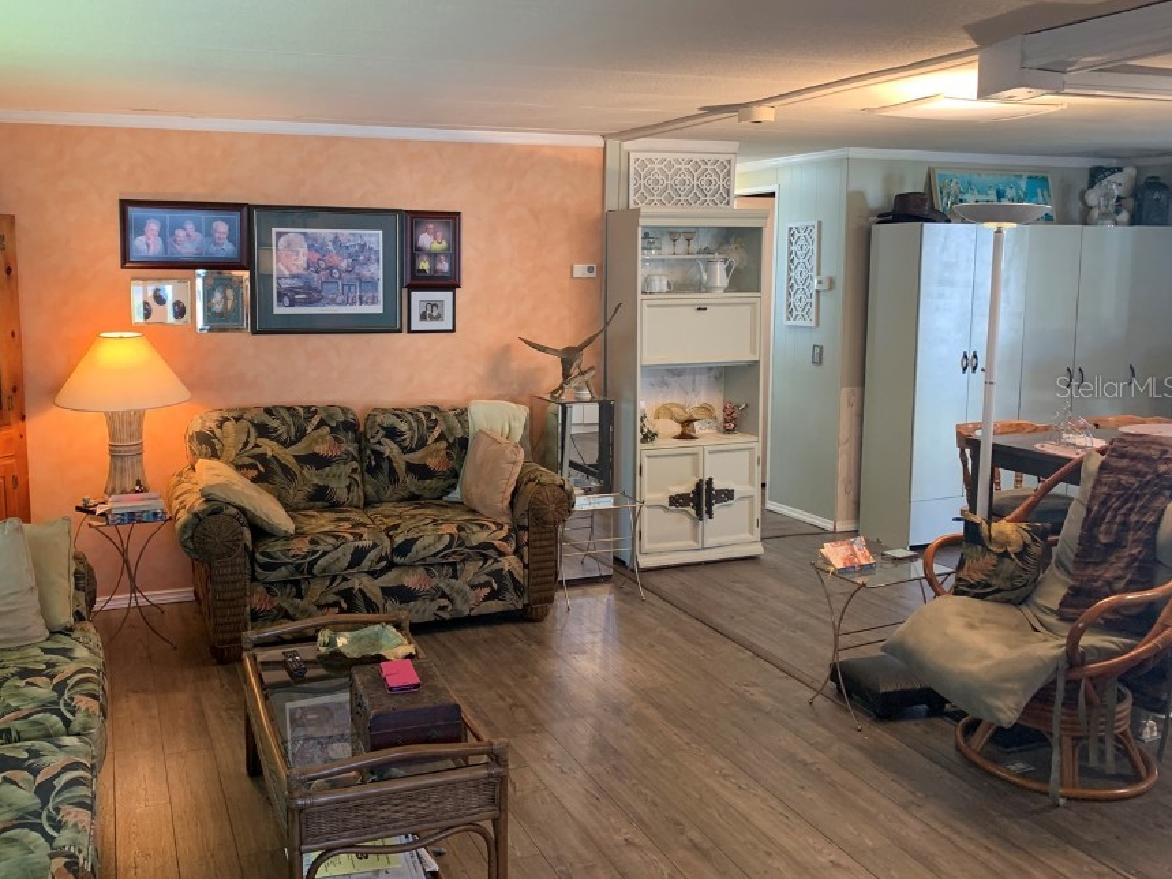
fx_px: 1049
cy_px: 386
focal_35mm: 31
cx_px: 486
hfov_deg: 58.0
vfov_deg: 45.3
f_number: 1.8
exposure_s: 1/60
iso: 125
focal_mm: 4.25
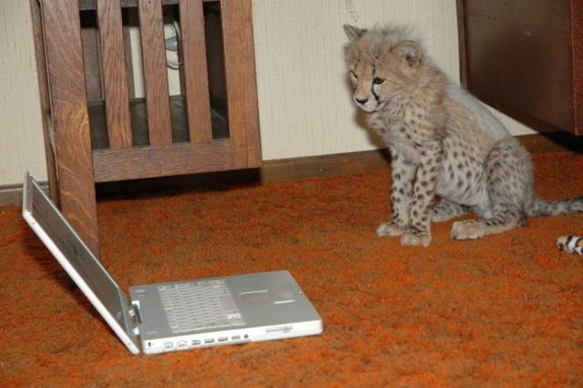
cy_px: 194
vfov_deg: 14.0
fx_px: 1578
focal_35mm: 98
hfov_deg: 20.9
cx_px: 292
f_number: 5
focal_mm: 65
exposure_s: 1/60
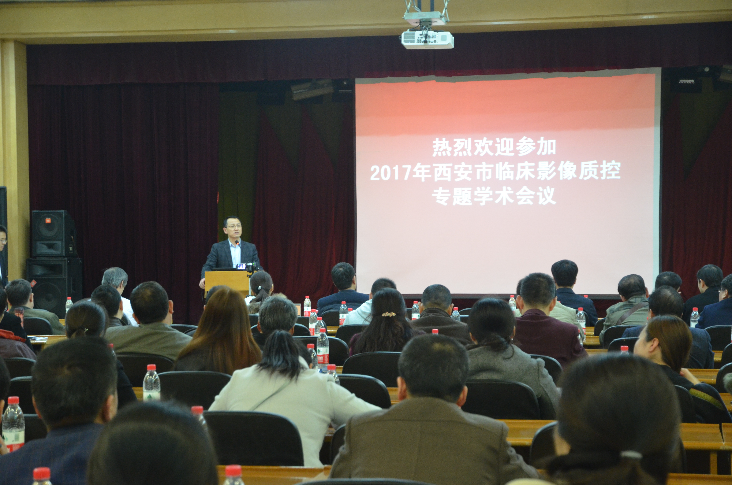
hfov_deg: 27.0
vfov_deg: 18.1
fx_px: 1522
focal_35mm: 75
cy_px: 242
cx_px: 366
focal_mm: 50
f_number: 5
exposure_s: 1/8
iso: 1600
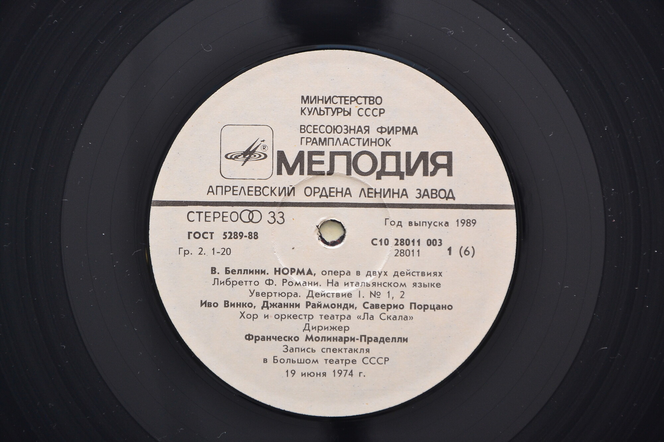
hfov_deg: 13.0
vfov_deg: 8.7
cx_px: 332
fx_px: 2905
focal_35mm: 158
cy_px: 221
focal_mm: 105
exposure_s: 1/200
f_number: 7.1
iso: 800
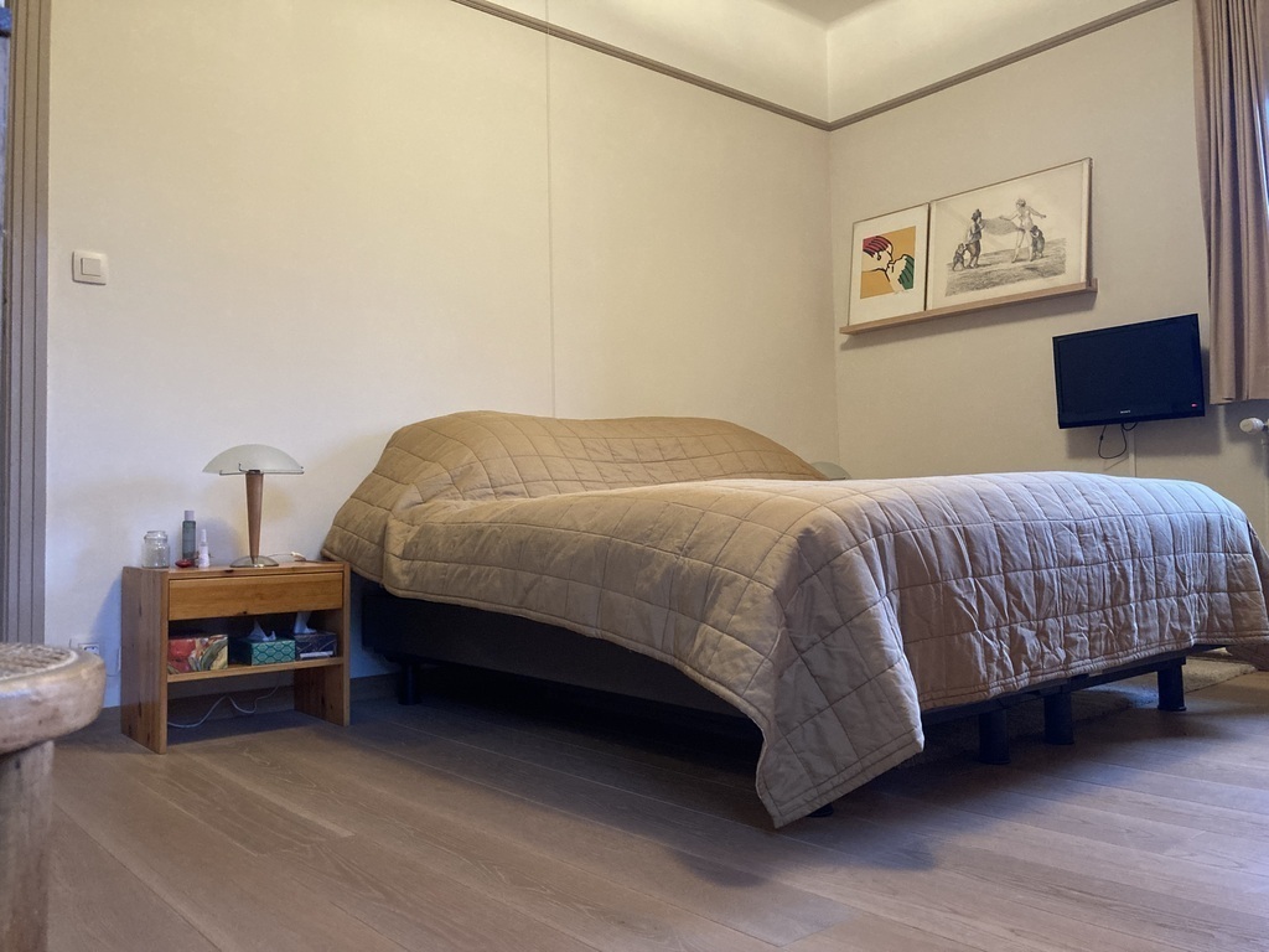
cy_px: 476
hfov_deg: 63.4
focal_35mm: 28
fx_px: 1026
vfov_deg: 49.7
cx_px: 634
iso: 320
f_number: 1.8
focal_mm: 3.99
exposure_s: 1/25
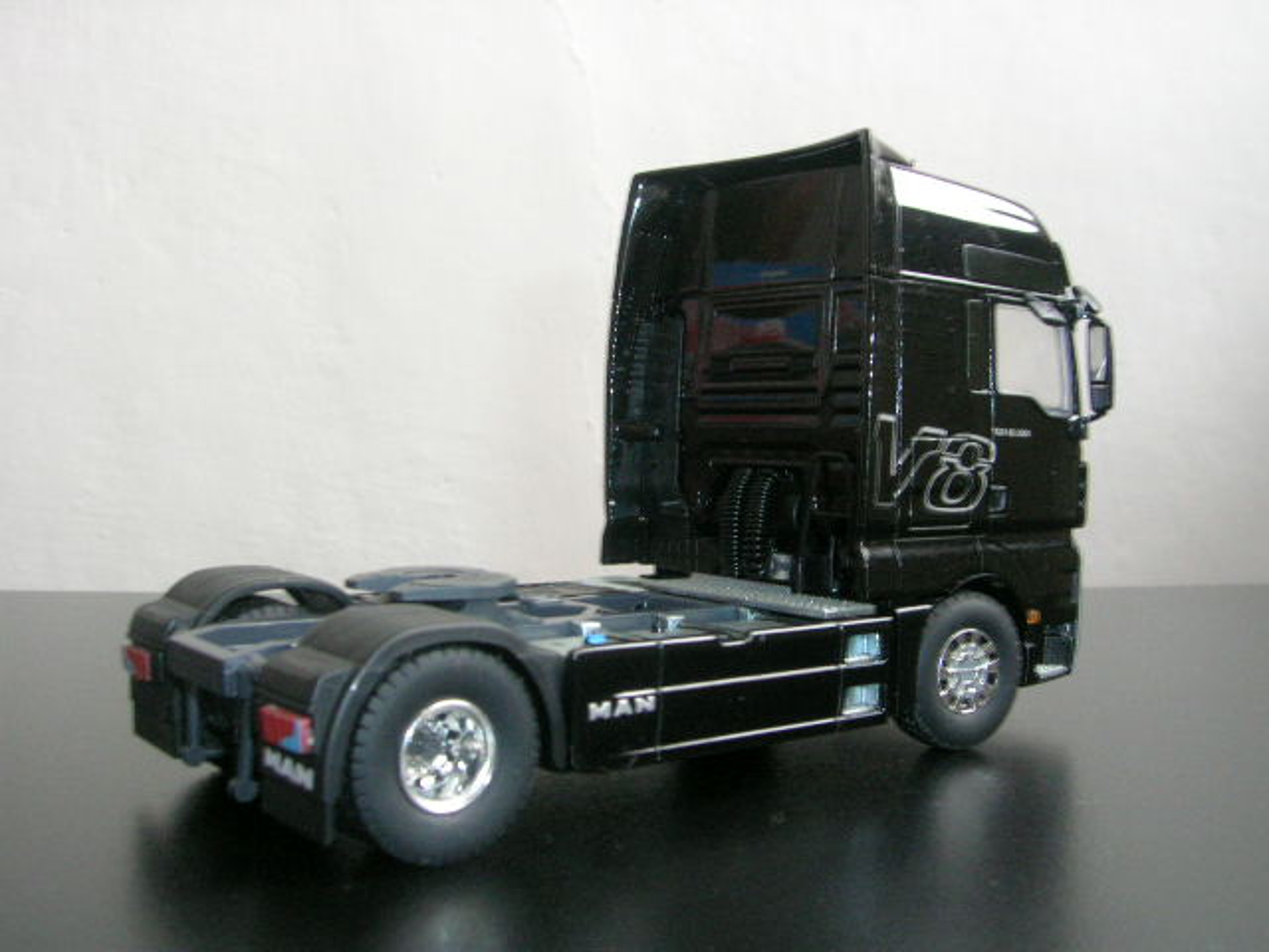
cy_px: 476
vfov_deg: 36.0
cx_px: 634
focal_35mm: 40
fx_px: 1466
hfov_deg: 46.8
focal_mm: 6.1
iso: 200
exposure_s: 1/2.8
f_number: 5
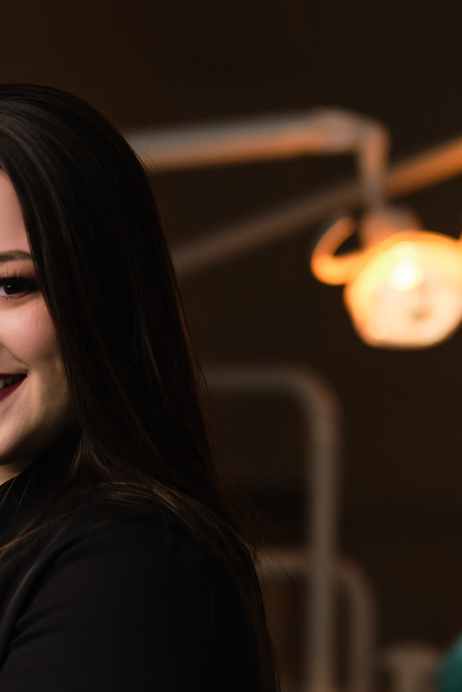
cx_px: -23
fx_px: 3155
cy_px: 688
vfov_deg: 12.4
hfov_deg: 8.3
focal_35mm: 164
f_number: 2
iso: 200
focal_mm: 50
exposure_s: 1/125
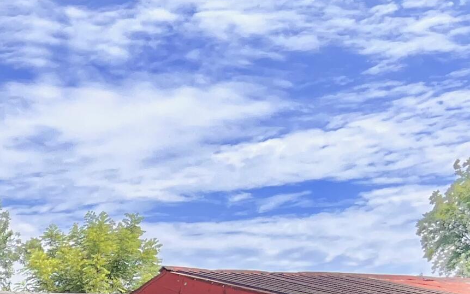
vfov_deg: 12.5
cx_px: -195
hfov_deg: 19.4
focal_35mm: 96
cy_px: 512
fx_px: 1230
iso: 50
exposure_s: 1/1923
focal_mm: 5.1
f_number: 1.6
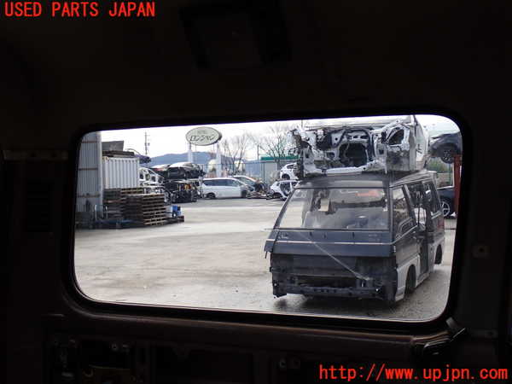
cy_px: 192
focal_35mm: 47
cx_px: 256
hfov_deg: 40.4
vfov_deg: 30.9
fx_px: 695
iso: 100
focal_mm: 8.4
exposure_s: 1/200
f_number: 4.5
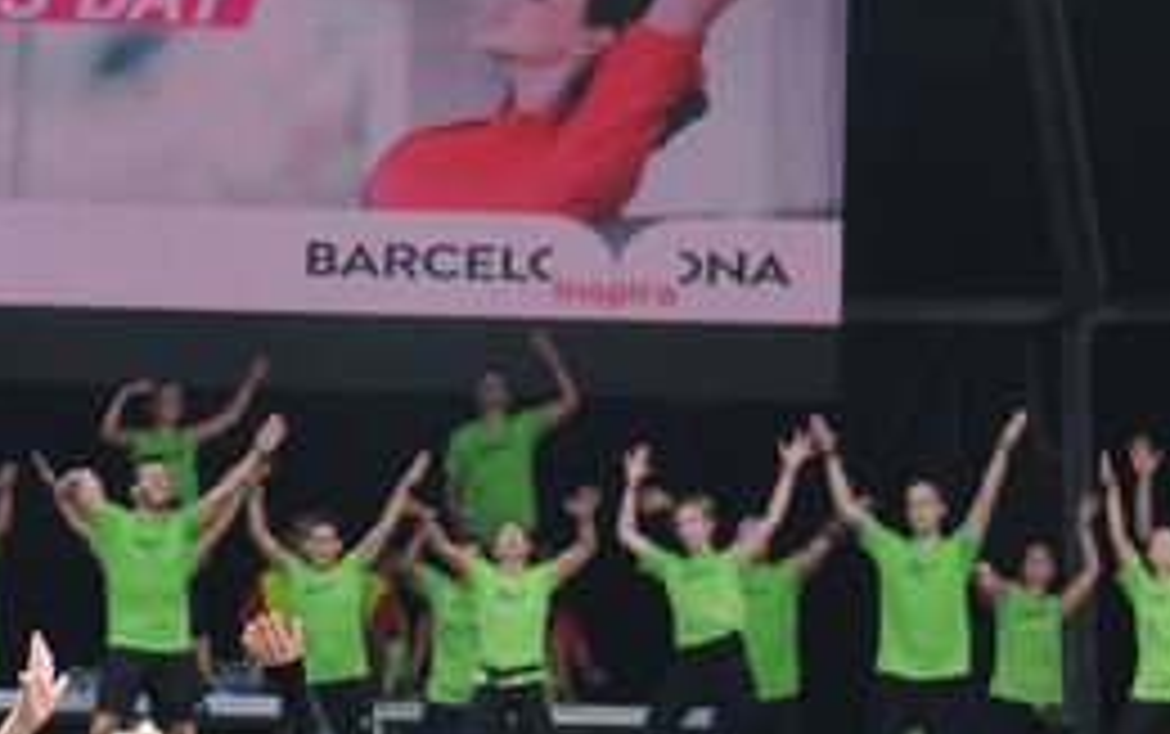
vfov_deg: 2.7
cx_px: 270
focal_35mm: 481
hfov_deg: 4.4
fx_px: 15351
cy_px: 795
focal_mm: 120
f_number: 8
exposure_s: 1/125
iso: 200
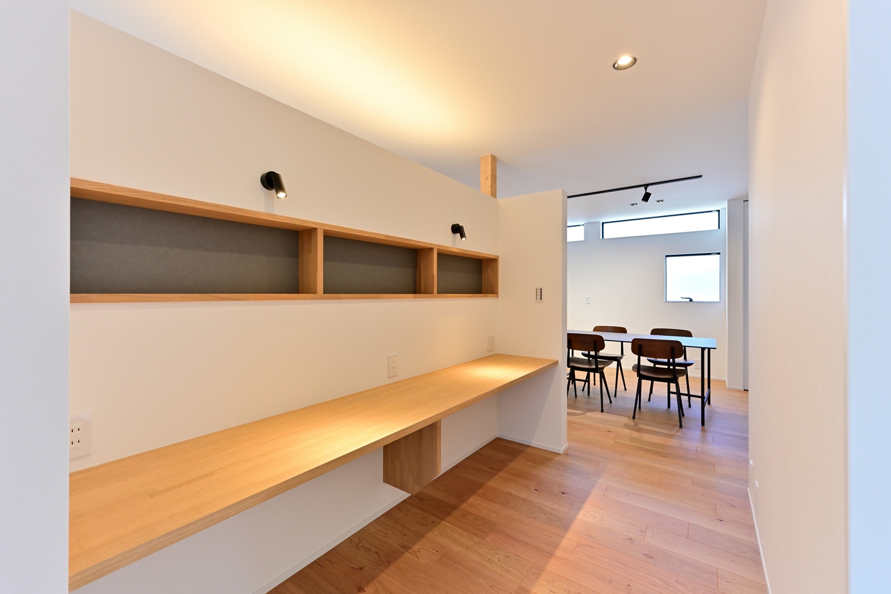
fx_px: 346
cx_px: 446
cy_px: 297
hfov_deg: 104.3
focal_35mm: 14
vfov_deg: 81.2
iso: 250
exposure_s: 1/10
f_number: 10
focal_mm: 14
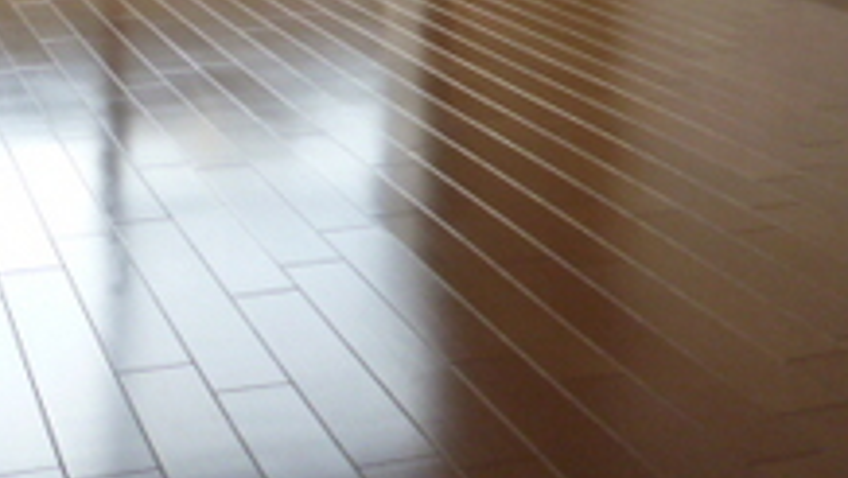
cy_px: -264
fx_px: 1575
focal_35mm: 70
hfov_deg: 30.0
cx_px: 307
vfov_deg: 15.7
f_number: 2.8
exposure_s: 1/160
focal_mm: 4.4
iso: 250
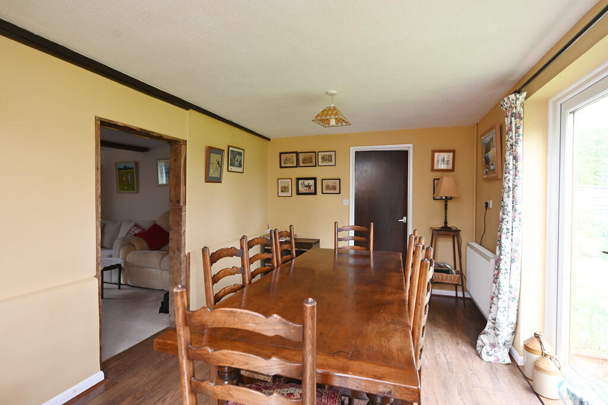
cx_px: 304
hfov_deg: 90.0
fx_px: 304
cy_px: 202
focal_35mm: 18
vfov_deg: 67.3
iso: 360
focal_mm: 18
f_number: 4
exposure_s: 1/60
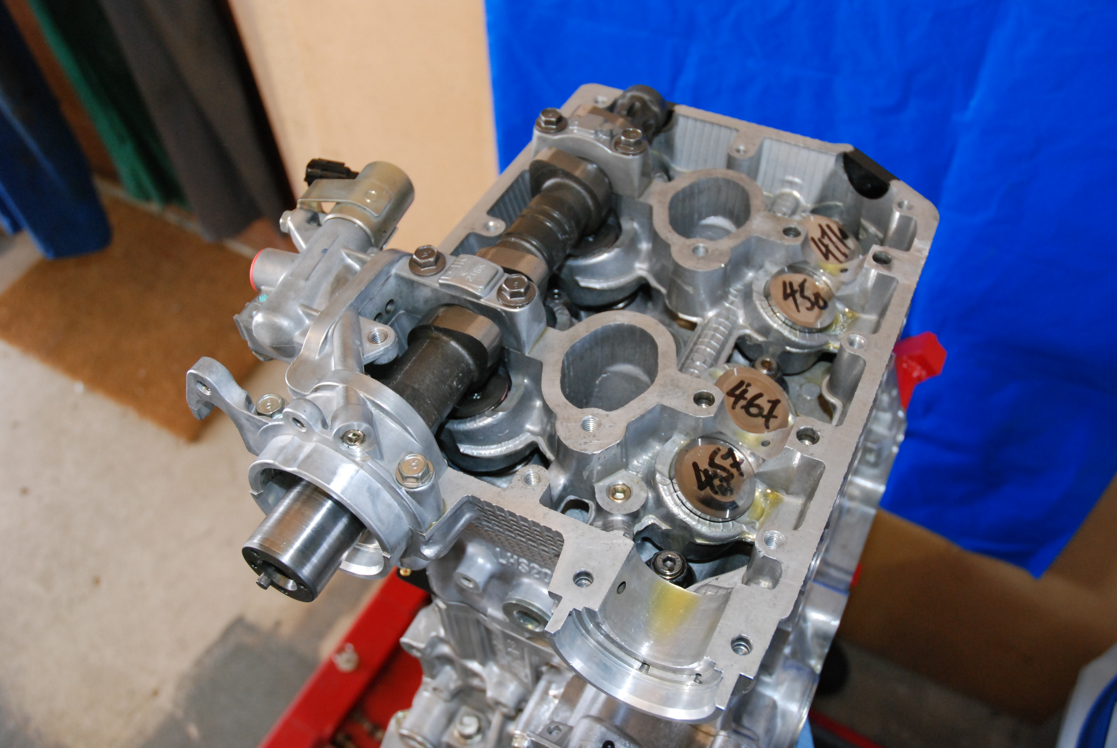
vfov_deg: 40.1
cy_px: 374
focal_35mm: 33
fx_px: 1025
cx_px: 558
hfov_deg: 57.2
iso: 800
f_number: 5
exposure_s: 1/60
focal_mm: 22
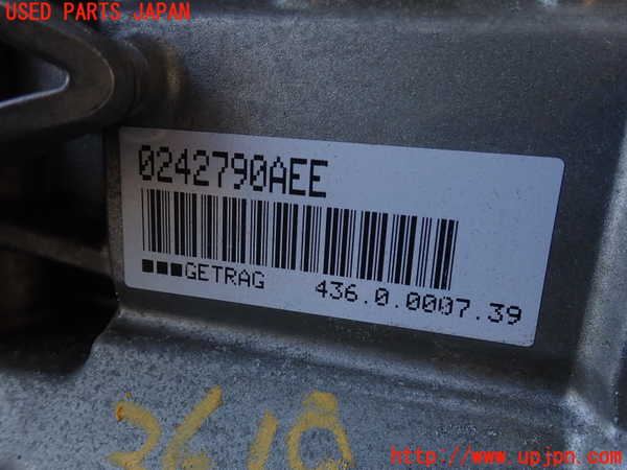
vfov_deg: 46.8
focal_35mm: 30
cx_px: 314
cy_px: 235
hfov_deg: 60.0
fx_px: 543
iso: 100
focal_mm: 5.4
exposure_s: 1/100
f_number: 3.2
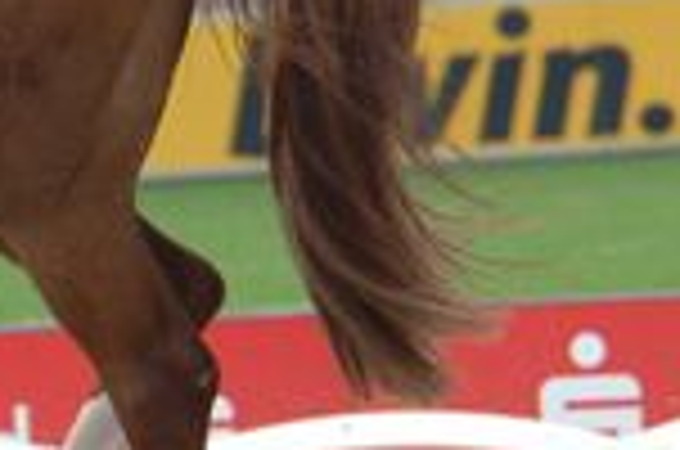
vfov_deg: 1.3
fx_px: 19151
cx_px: -392
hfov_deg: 2.0
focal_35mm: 1016
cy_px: 11
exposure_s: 1/350
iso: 200
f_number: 5
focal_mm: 160
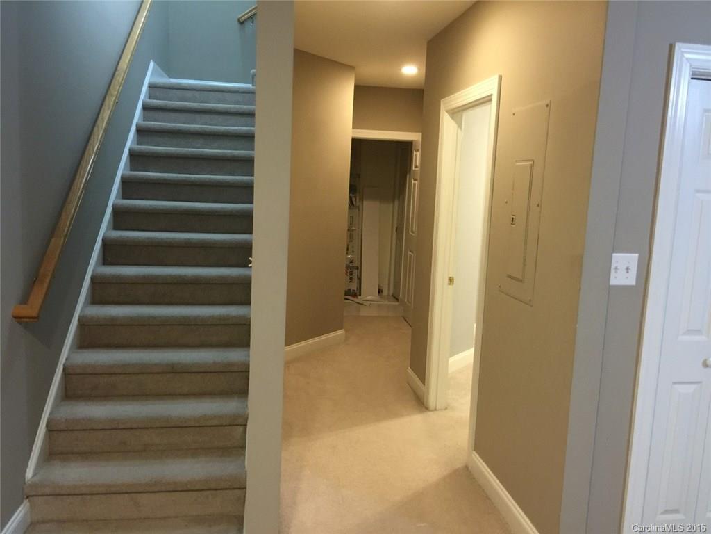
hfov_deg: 61.7
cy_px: 267
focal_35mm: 29
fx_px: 596
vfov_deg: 48.2
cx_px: 356
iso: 125
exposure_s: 1/8
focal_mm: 4.15
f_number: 2.2
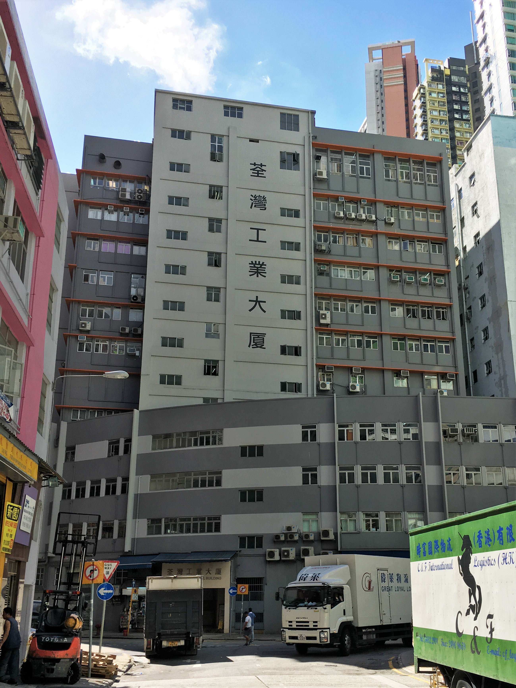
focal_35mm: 29
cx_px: 258
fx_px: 576
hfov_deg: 48.2
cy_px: 344
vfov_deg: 61.7
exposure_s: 1/1054
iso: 25
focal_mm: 4.15
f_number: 2.2
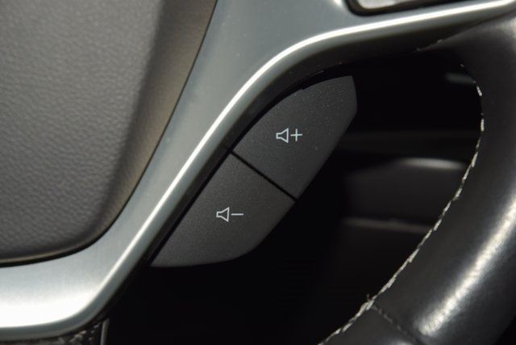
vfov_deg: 13.0
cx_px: 258
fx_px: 1505
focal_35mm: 105
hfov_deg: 19.5
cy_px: 172
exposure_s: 1/125
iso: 100
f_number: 8
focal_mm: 70
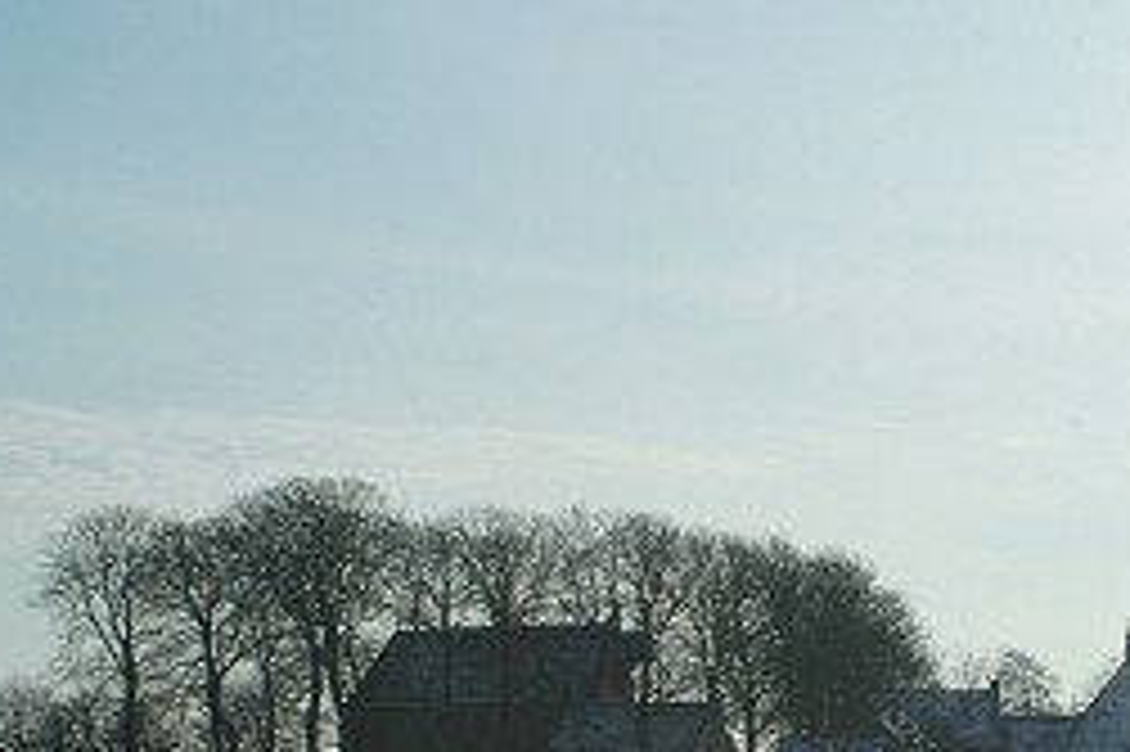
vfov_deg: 14.3
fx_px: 2980
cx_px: 626
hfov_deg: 21.5
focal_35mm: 95
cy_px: 603
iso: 400
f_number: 13
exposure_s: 1/750
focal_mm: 35
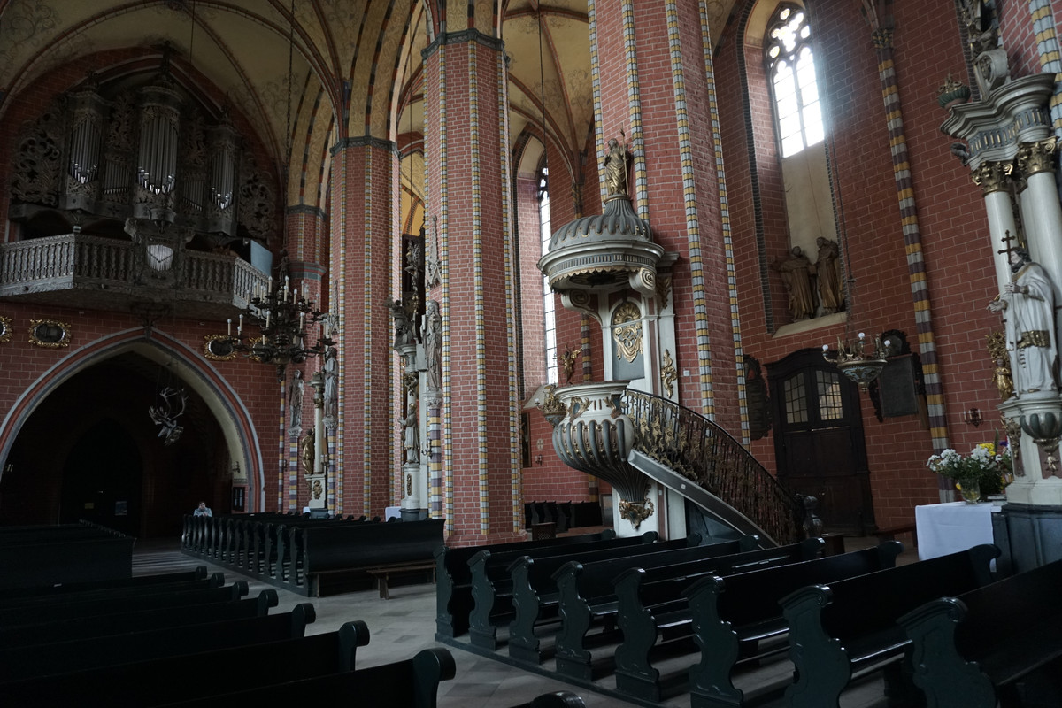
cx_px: 531
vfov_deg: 53.1
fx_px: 708
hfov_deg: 73.7
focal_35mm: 24
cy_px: 354
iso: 1000
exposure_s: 1/30
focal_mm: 16
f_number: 3.5
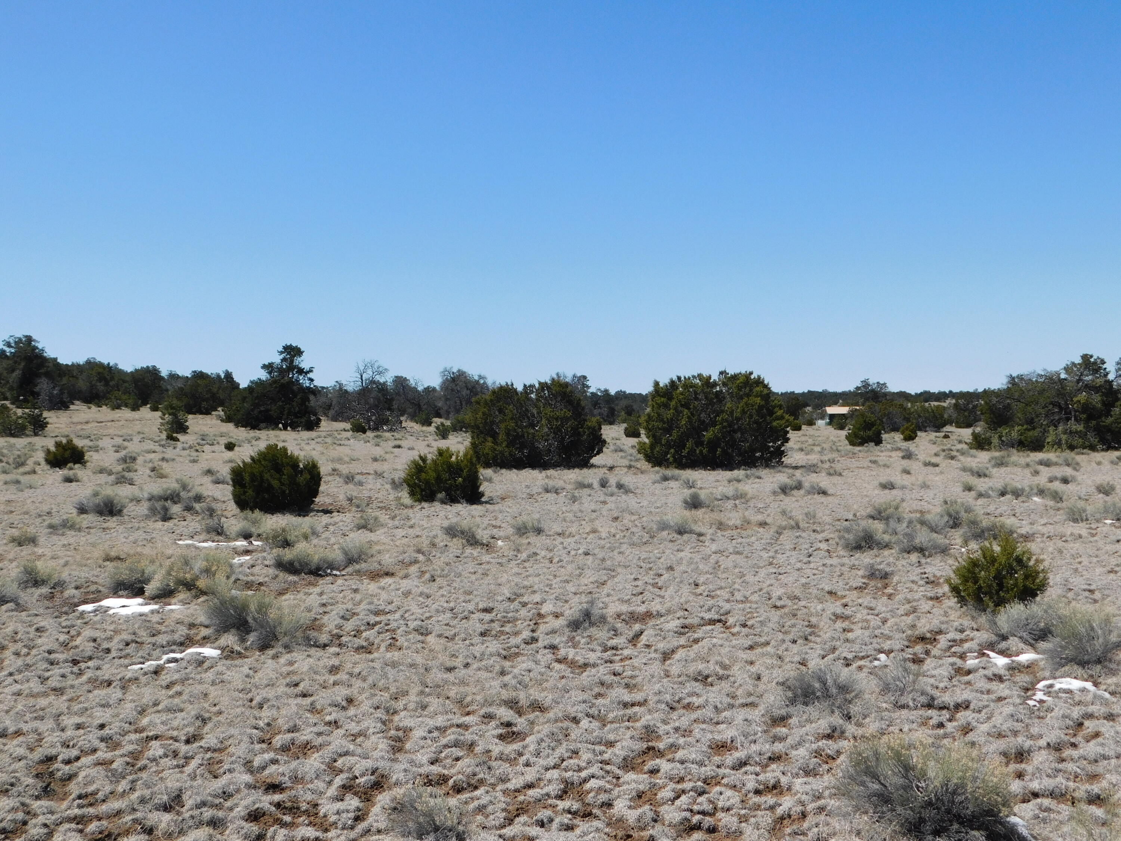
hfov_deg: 51.4
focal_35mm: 36
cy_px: 420
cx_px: 560
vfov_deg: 39.7
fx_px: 1166
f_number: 7
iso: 125
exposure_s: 1/400
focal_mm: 6.3
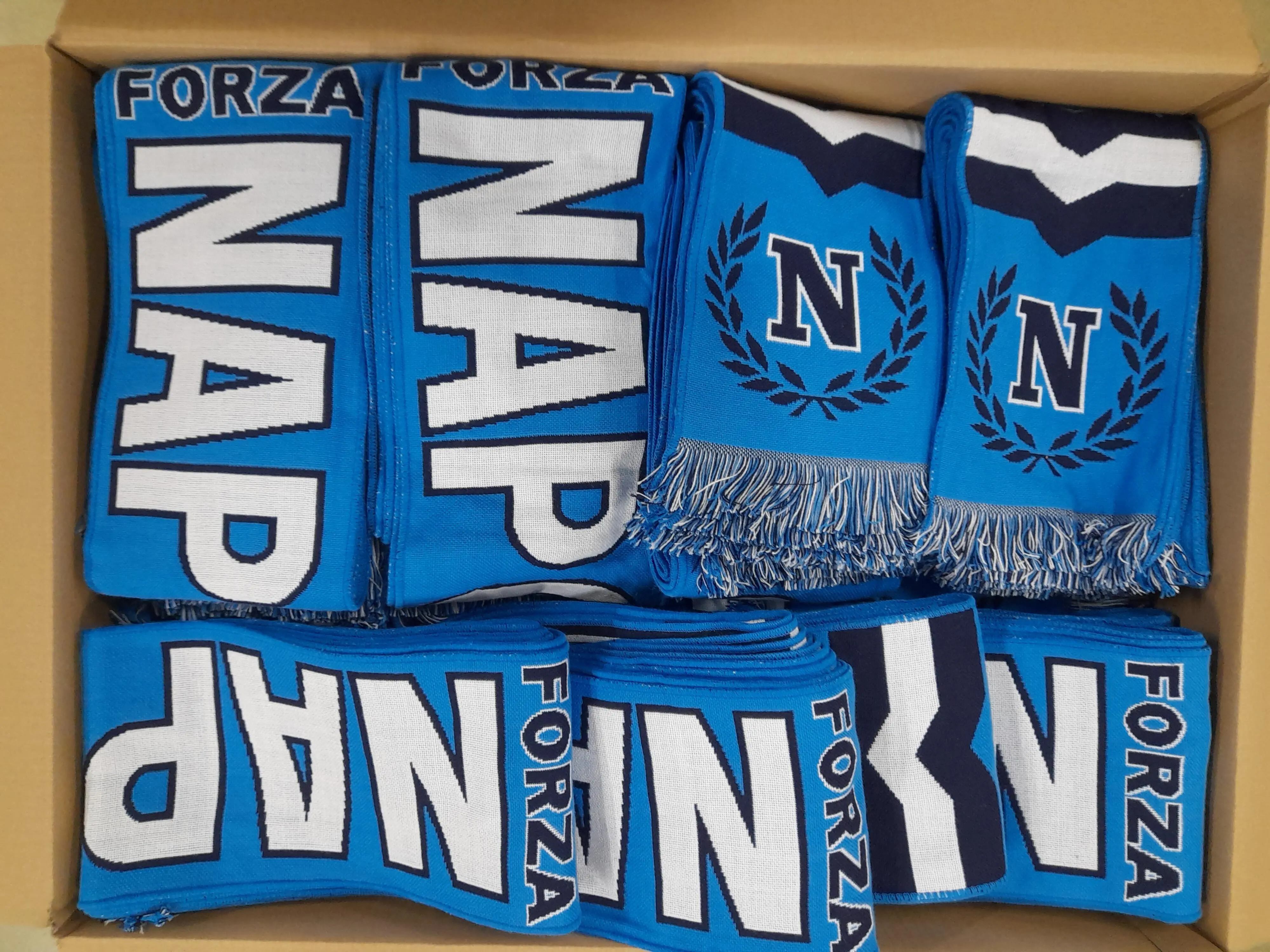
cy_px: 476
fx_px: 917
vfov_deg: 54.9
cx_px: 635
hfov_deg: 69.4
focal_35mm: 25
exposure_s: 1/50
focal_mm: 4.6
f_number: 2
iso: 250
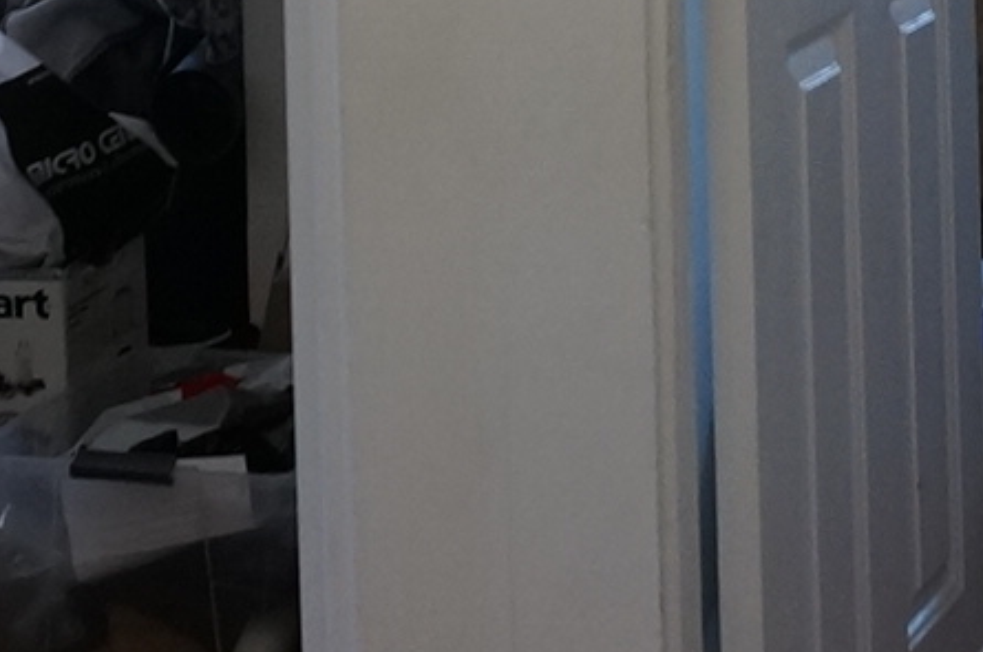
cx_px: 795
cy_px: -537
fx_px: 3598
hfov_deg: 15.5
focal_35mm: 132
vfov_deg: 9.8
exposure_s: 1/125
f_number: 4
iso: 640
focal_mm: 16
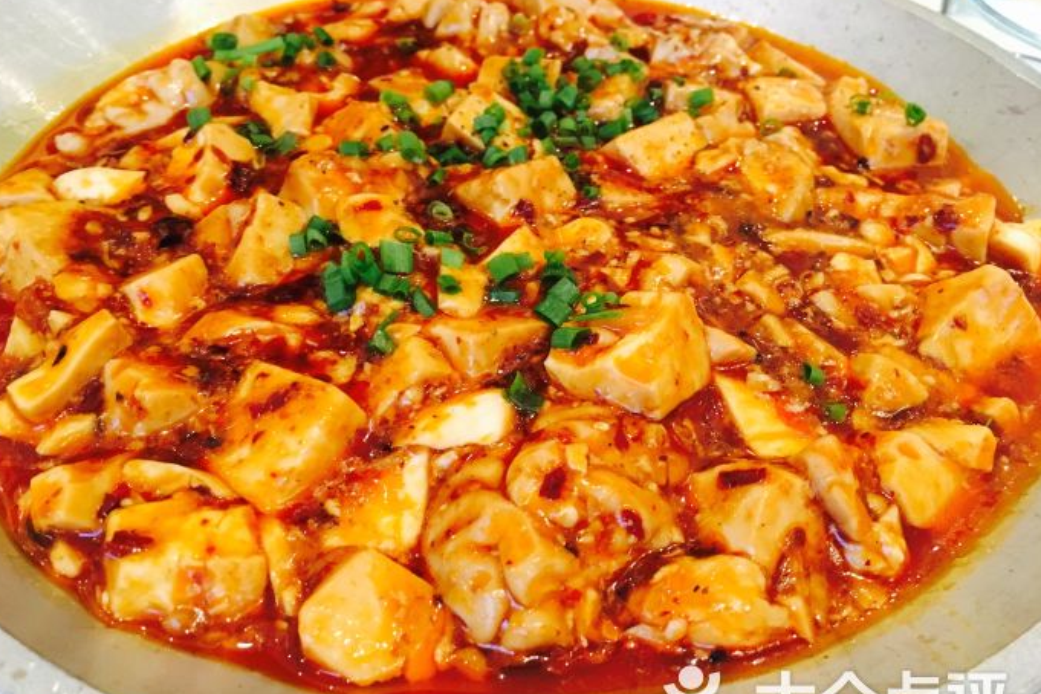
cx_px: 512
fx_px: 896
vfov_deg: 42.3
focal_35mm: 31
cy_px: 380
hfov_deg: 60.3
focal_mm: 4.15
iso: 250
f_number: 2.2
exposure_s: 1/17
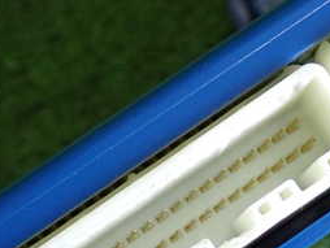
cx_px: 194
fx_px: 1508
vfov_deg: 9.4
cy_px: 209
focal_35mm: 158
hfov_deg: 12.5
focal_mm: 11.88
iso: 800
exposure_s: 1/125
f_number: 3.8
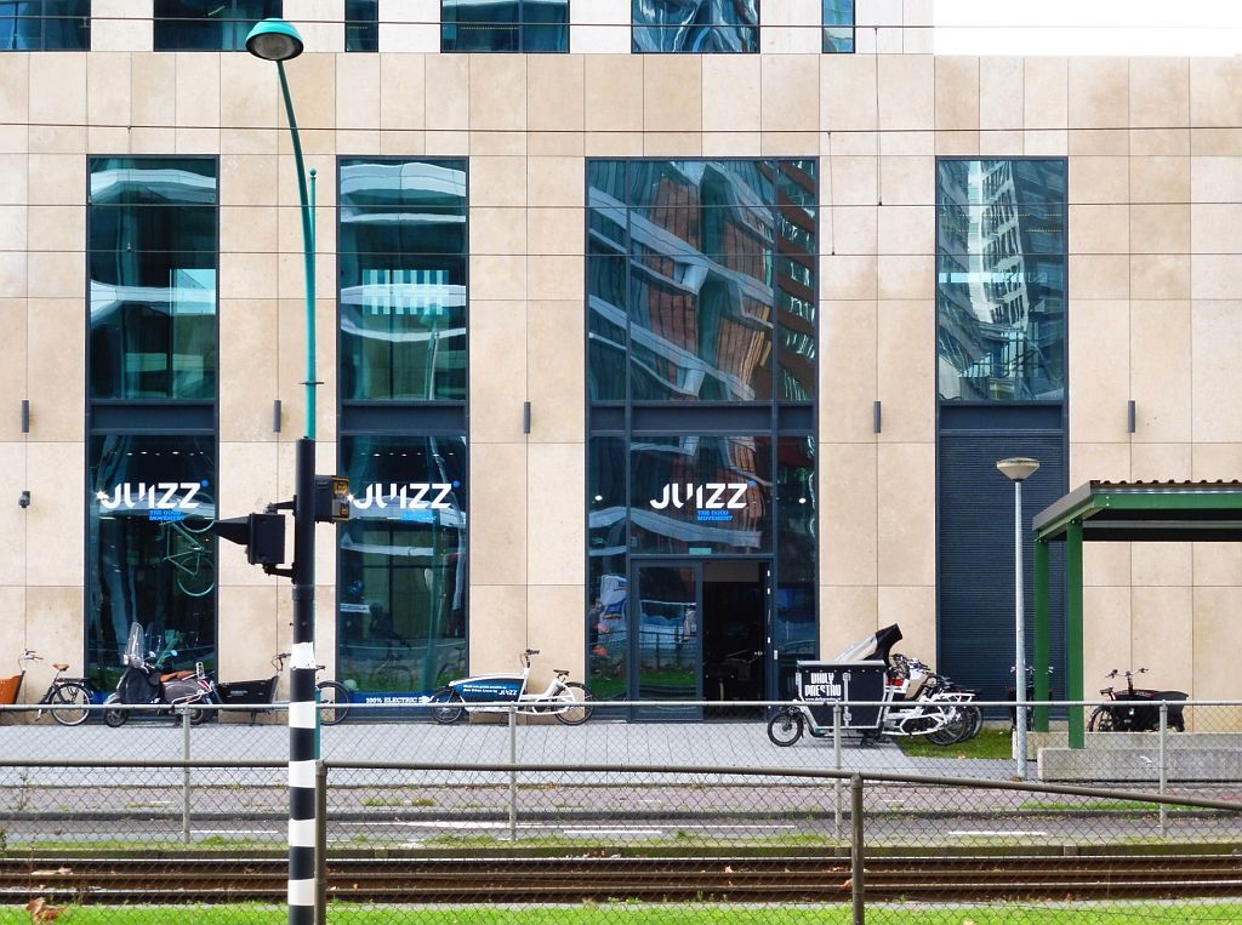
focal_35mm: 96
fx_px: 3436
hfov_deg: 20.5
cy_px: 462
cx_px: 621
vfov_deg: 15.3
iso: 100
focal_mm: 17.1
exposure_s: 1/80
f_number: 5.3
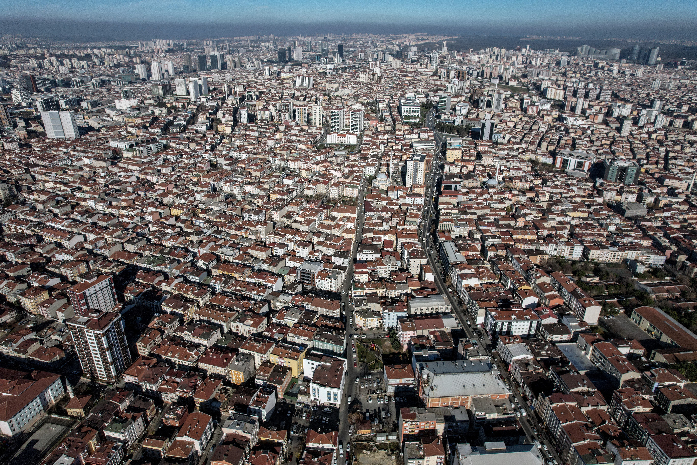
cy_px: 232
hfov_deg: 78.6
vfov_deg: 57.2
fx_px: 426
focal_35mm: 22
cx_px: 348
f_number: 2.8
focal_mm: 8.38
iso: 200
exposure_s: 1/6400
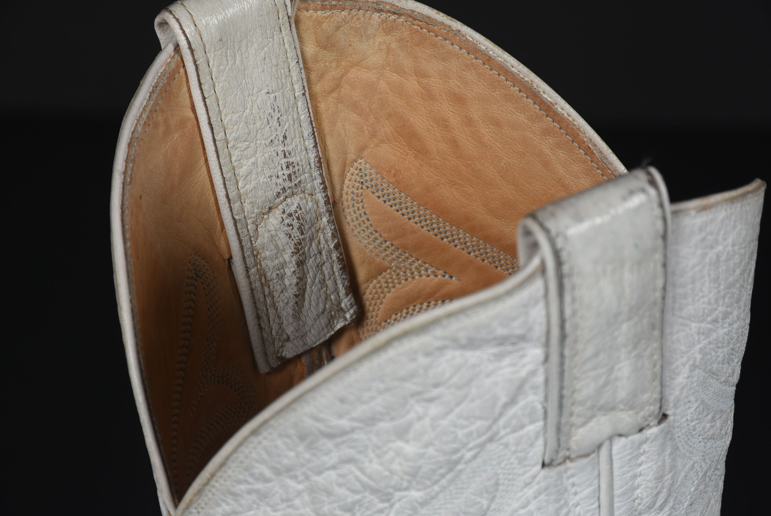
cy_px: 258
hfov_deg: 9.8
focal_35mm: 210
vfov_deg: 6.6
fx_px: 4501
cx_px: 386
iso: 200
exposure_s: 1/125
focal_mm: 140
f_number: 13
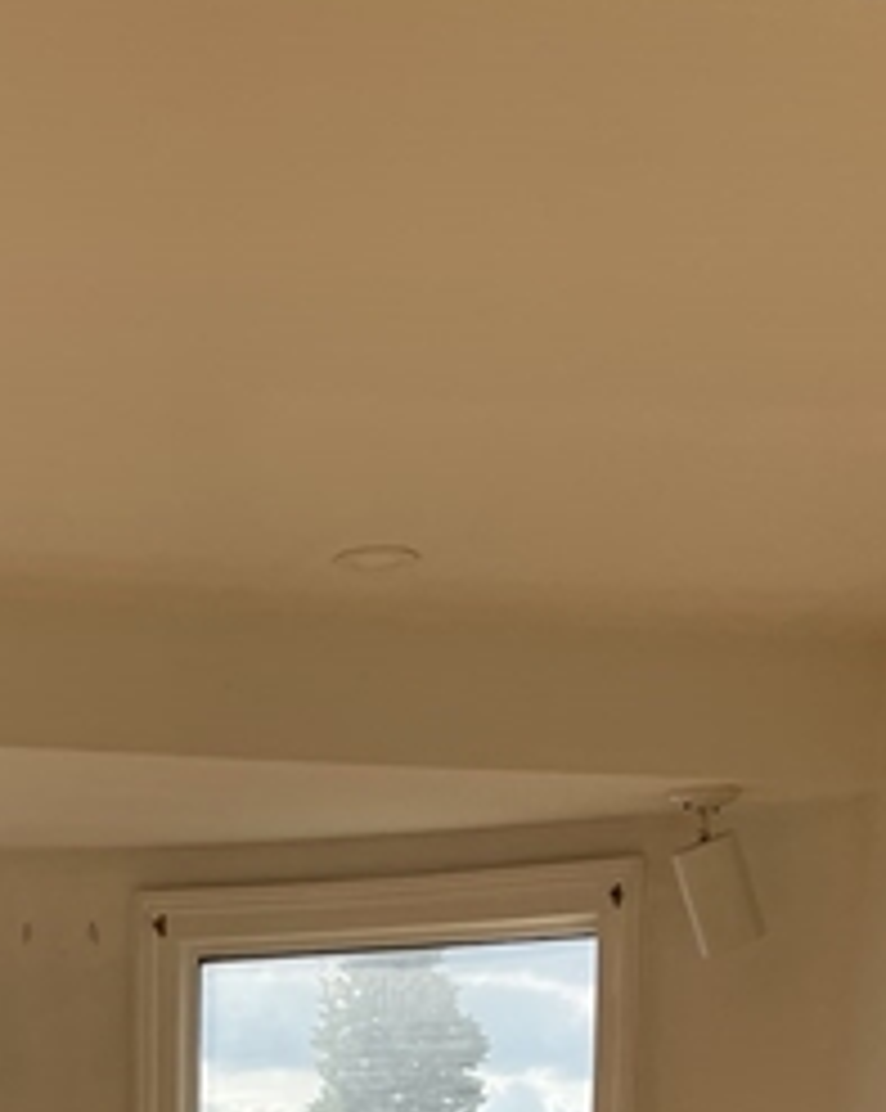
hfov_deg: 19.6
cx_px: 27
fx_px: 2496
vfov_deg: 21.1
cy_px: 1679
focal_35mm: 76
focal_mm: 5.1
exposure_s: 1/2288
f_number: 1.6
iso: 32
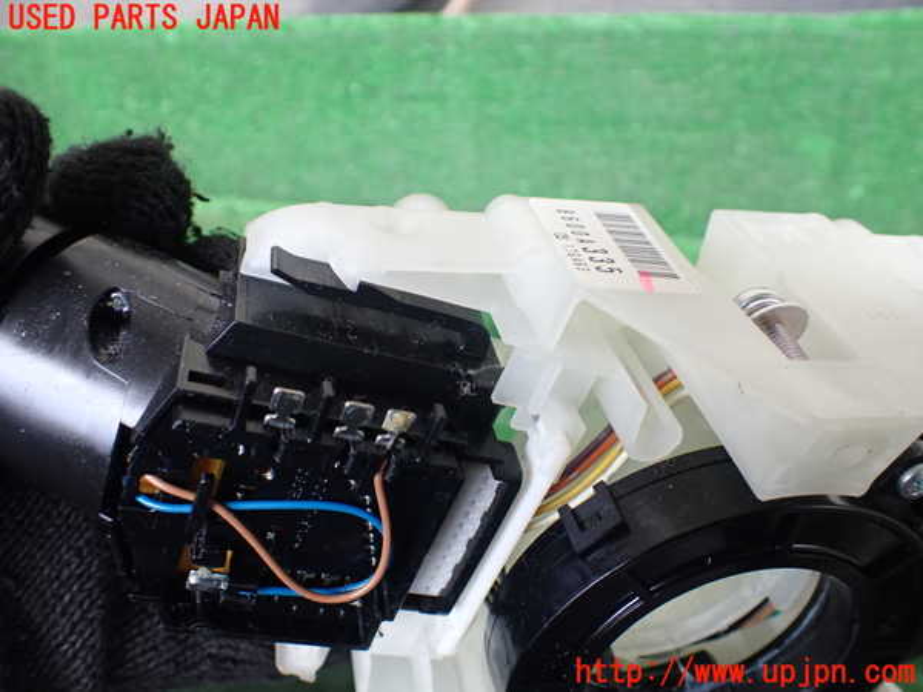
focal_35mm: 30
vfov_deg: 46.8
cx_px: 462
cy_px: 346
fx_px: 800
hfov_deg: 60.0
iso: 250
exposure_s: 1/125
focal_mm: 5.4
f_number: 2.3
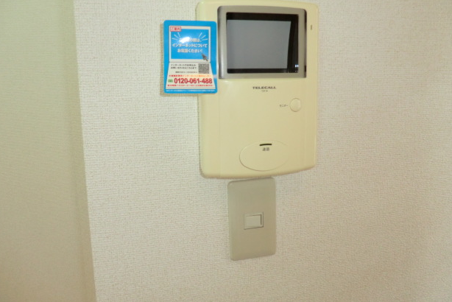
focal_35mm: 26
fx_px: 327
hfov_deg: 69.4
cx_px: 229
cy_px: 129
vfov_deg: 49.4
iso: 250
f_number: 3.2
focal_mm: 4.3
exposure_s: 1/60
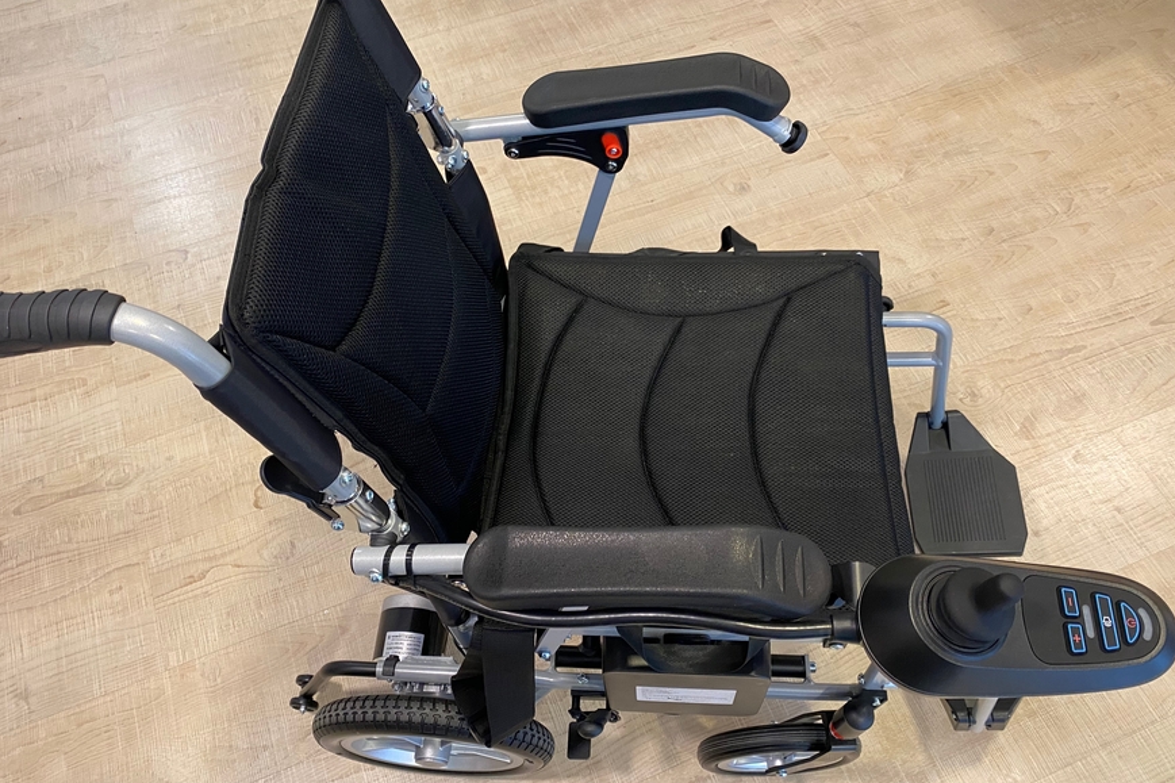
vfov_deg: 46.4
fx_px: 914
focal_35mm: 28
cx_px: 568
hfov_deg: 65.5
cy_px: 378
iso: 200
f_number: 1.8
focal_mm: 4.25
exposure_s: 1/50
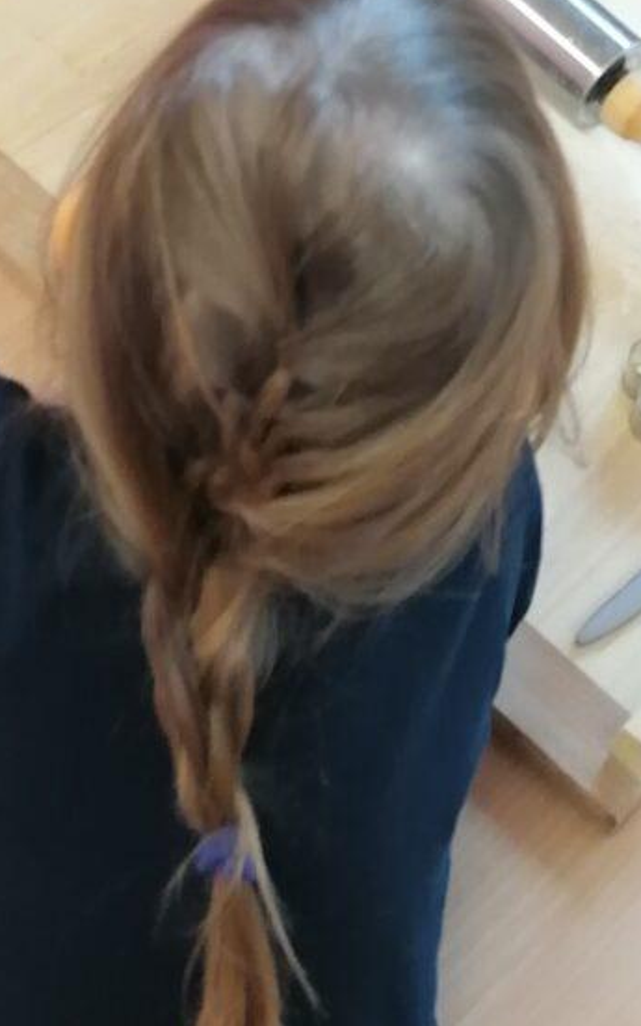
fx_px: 2320
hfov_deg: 15.7
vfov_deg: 22.4
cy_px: -294
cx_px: 333
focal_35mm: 83
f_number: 1.8
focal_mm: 4.75
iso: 125
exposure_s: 1/33.3
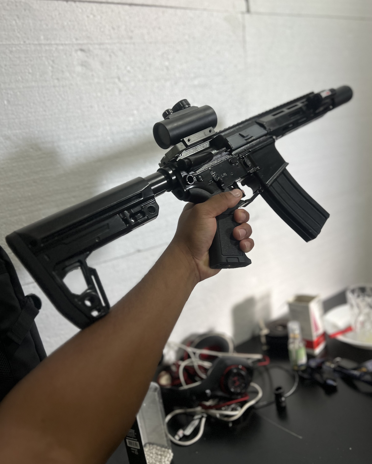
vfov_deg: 62.2
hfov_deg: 51.5
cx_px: 191
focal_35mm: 28
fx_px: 385
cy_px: 219
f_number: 1.5
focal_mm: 5.7
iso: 200
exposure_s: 1/60
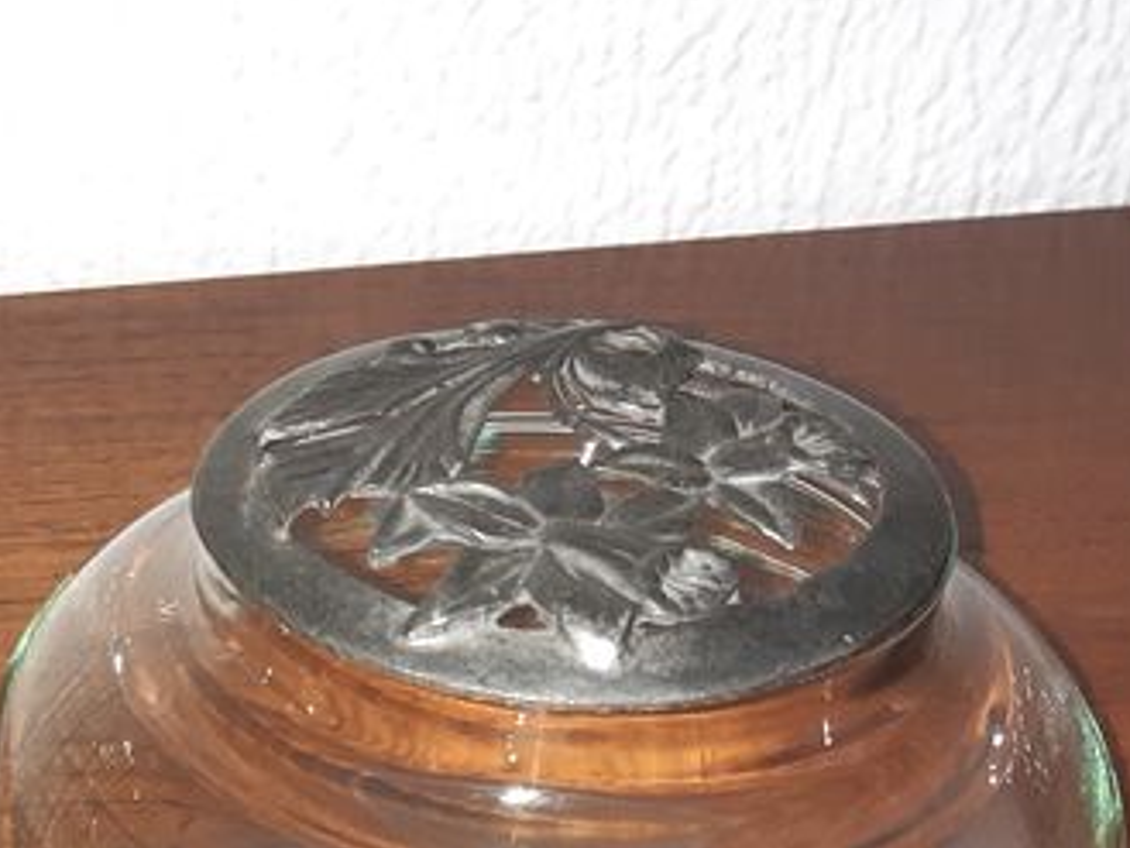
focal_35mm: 79
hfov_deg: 22.9
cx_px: -182
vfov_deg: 18.0
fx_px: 2580
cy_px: 930
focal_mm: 3.92
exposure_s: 1/17
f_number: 1.7
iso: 640
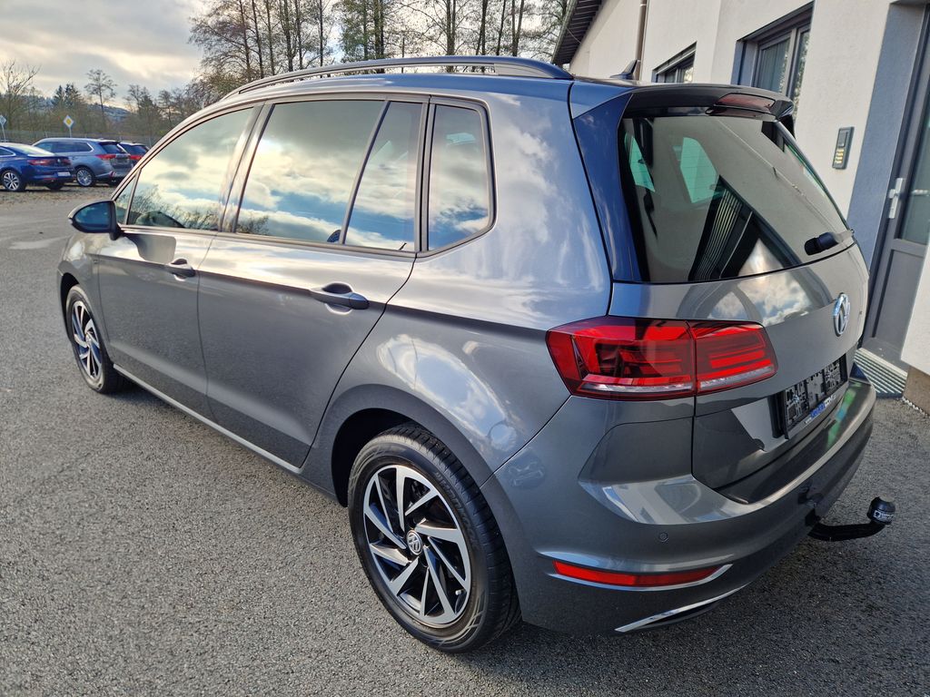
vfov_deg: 58.9
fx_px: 618
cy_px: 348
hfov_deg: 73.9
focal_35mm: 23
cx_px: 465
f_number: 1.8
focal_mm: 5.4
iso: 50
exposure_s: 1/286
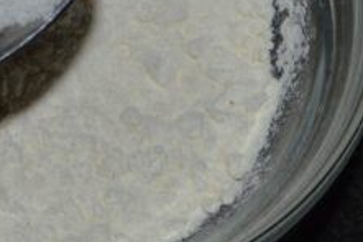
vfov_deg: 9.0
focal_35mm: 152
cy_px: -1
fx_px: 1531
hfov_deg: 13.3
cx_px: -31
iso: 100
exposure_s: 1/60
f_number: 8
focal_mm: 32
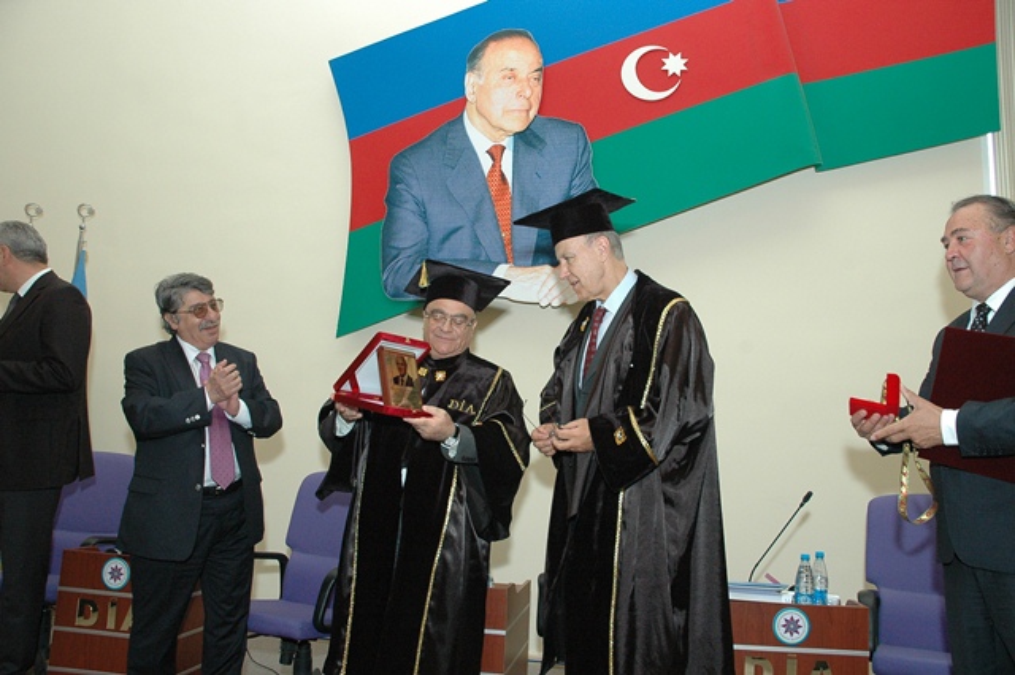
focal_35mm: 27
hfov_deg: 67.4
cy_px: 338
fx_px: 761
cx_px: 508
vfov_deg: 47.9
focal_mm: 18
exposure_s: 1/125
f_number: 6.3
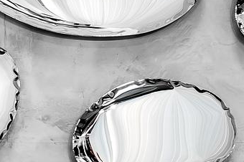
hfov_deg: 9.1
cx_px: -306
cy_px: 124
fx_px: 1395
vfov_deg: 6.6
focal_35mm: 206
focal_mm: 35
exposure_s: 1/6
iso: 100
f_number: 4.5
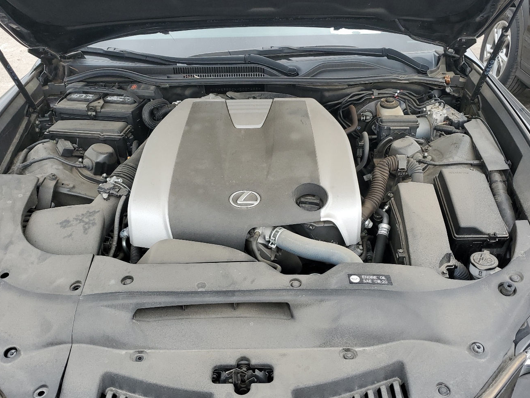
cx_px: 259
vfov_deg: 44.2
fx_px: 490
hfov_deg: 56.8
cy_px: 202
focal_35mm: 32
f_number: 1.5
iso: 50
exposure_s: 1/333
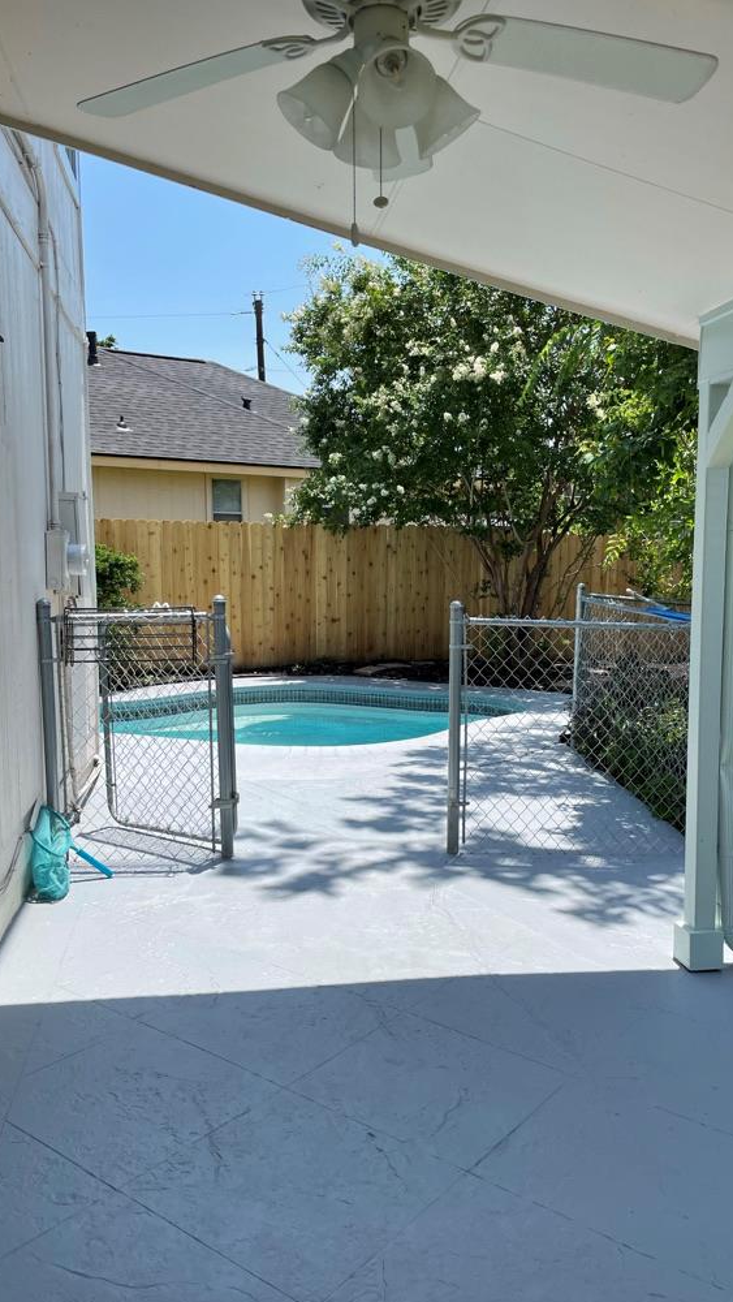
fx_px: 1001
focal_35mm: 29
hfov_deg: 40.2
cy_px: 665
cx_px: 366
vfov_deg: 66.0
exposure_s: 1/2564
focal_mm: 4.2
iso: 32
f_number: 1.6
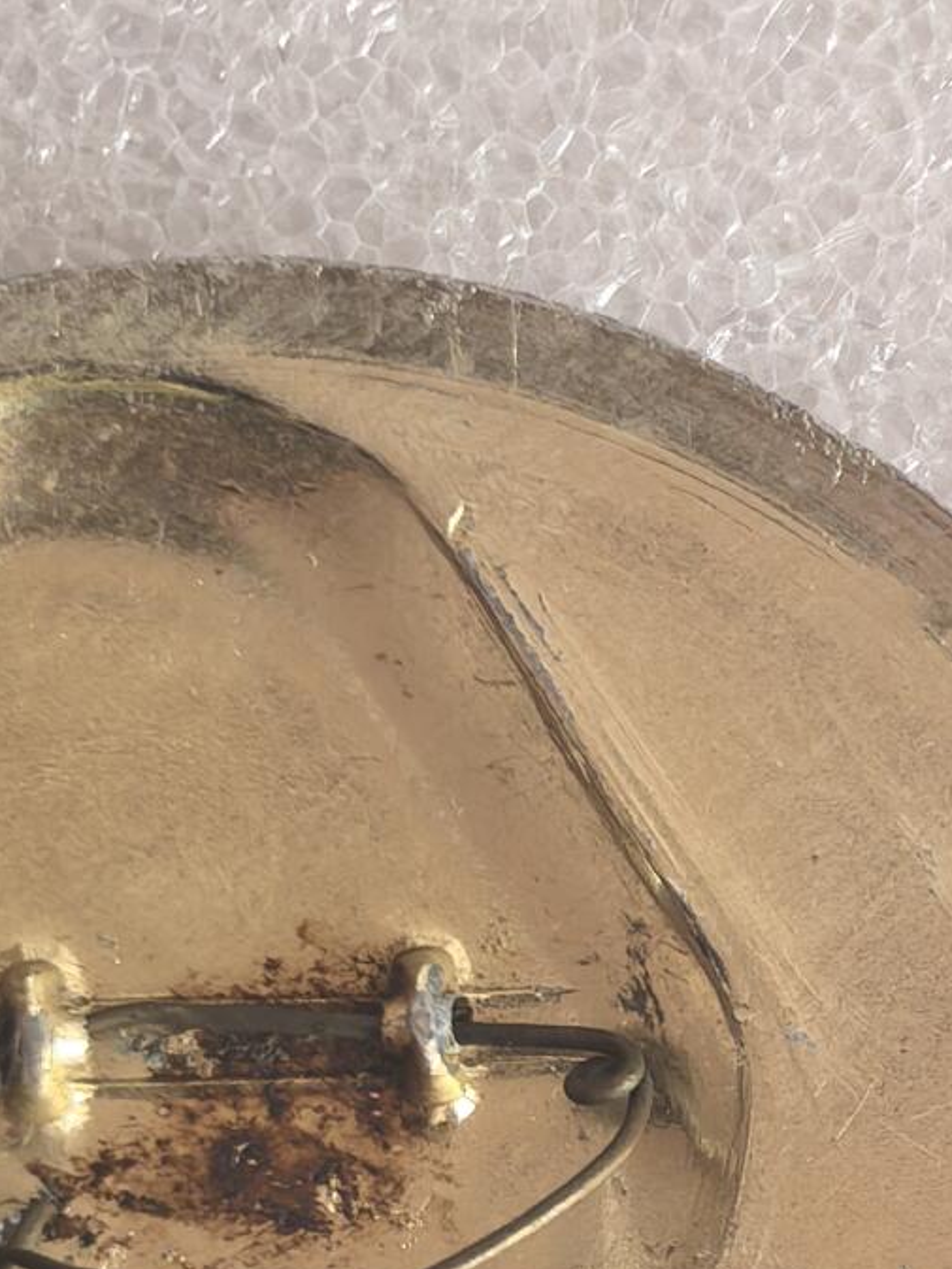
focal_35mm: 214
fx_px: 7845
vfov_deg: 9.2
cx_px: 300
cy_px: 1424
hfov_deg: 6.9
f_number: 2
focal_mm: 5.75
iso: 50
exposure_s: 1/100
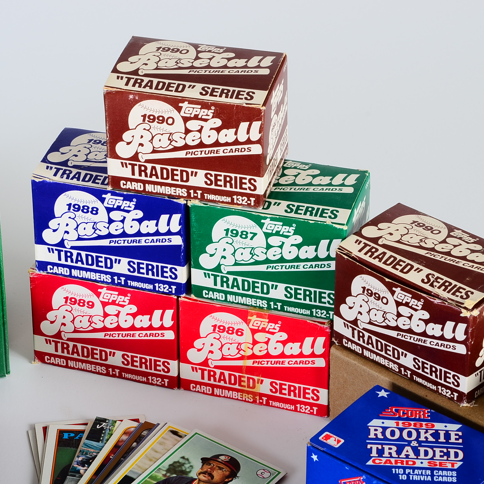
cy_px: 242
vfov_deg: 10.7
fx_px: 2589
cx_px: 257
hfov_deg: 10.7
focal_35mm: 164
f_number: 14
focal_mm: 85
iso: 100
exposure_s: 1/160
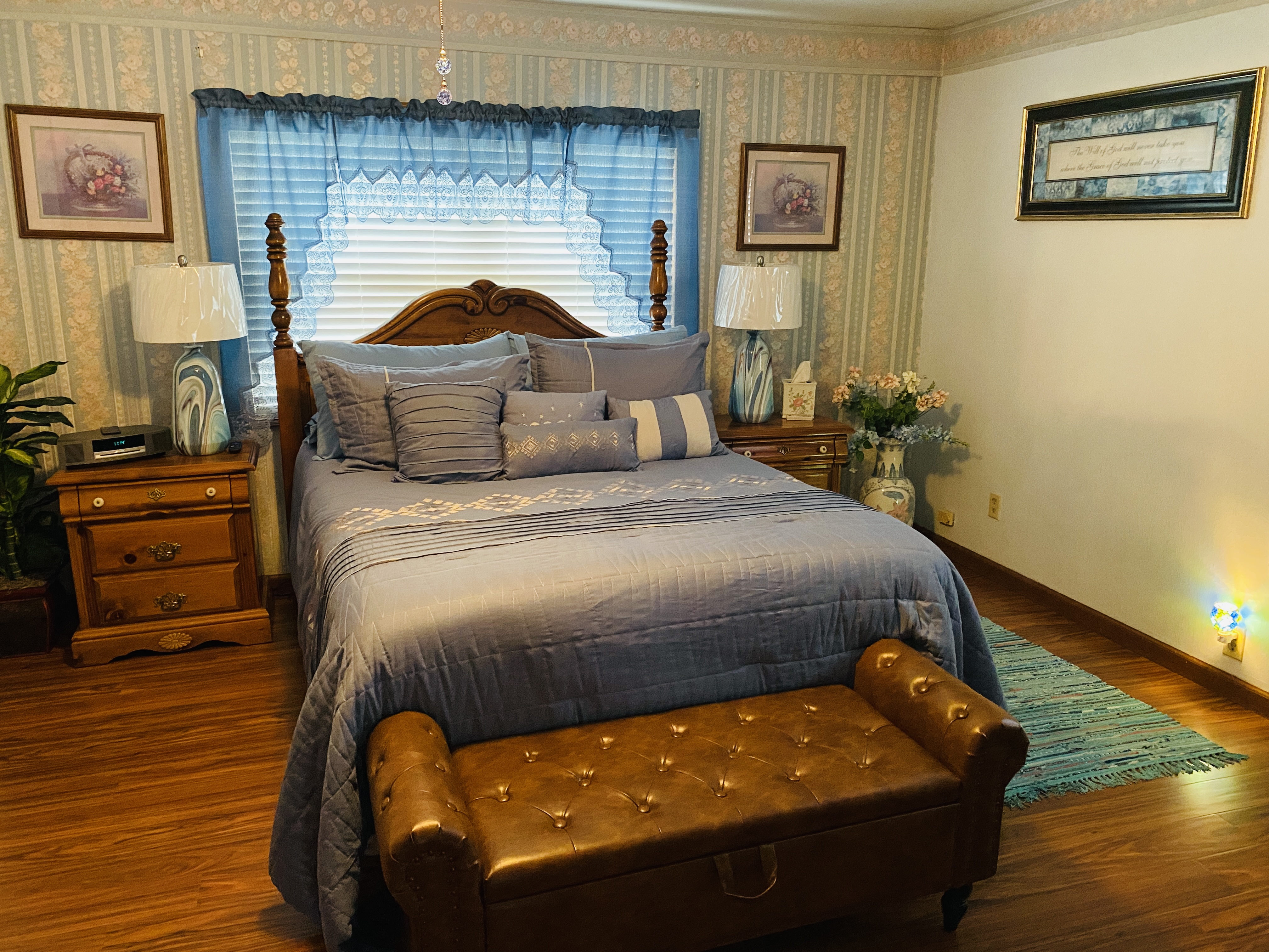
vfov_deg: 53.1
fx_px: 953
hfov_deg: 67.3
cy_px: 476
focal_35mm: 26
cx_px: 634
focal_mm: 4.25
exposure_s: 1/30
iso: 640
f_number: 1.8
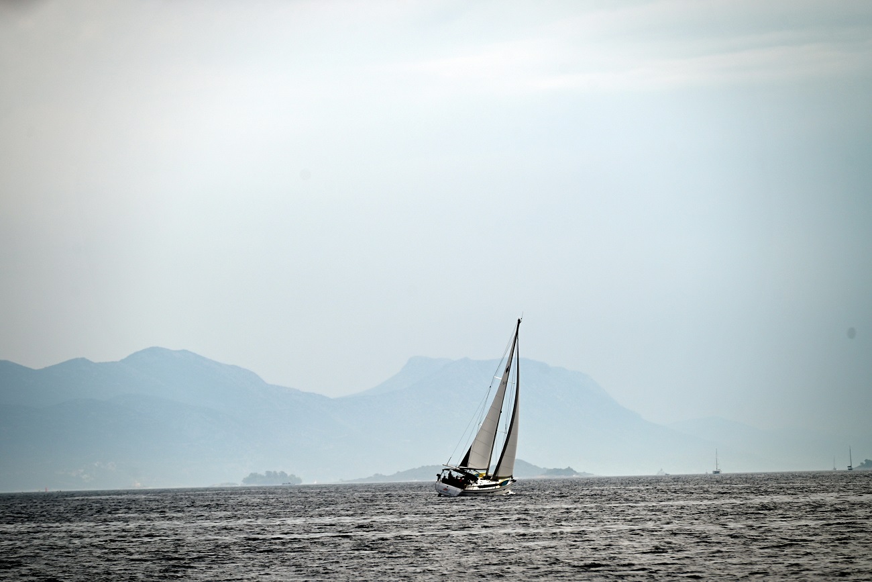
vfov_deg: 6.2
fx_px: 5329
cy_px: 291
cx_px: 436
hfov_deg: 9.4
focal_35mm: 220
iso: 100
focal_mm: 220
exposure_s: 1/1250
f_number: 6.3
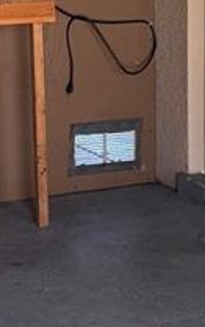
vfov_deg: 14.2
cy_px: 53
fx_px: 1302
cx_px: 117
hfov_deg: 9.0
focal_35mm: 146
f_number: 1.78
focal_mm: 6.76
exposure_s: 1/226
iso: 125
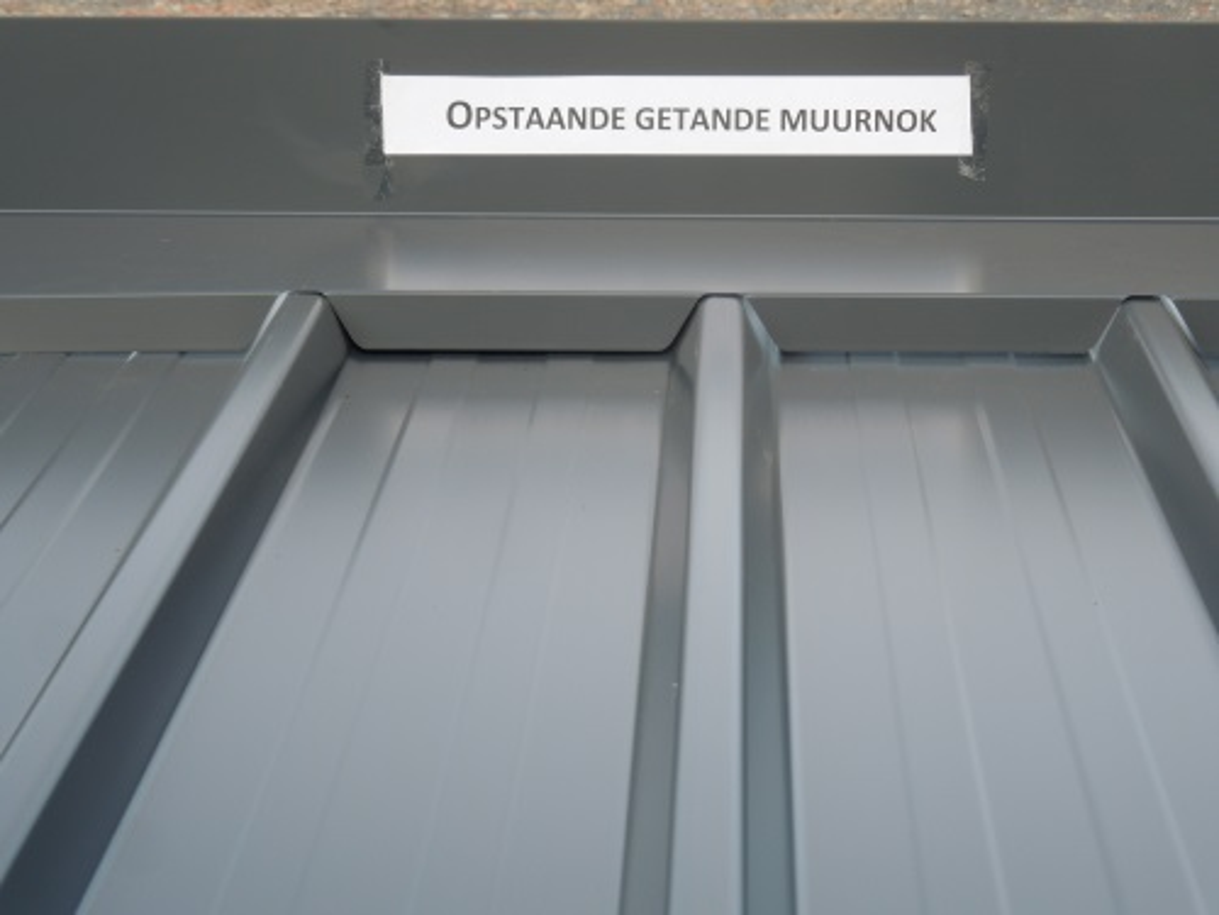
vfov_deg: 16.6
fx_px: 3134
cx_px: 610
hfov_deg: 22.0
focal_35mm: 89
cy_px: 458
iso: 100
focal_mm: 16
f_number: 4.6
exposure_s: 1/160
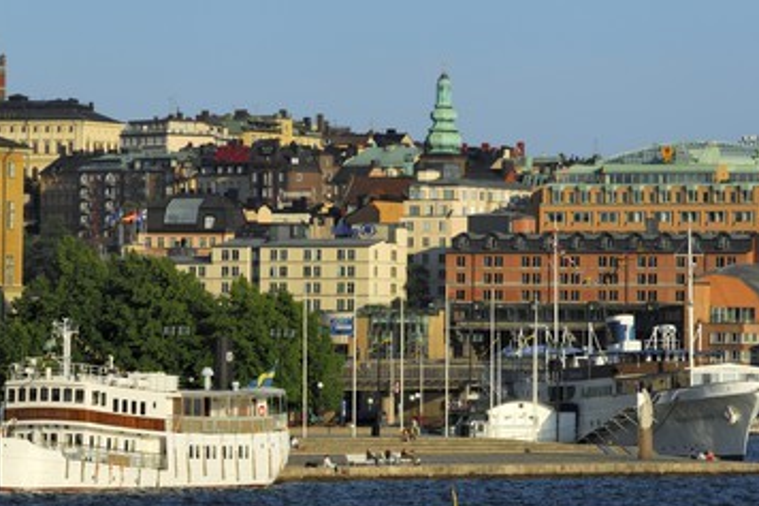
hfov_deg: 6.5
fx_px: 6722
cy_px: 263
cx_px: 391
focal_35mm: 319
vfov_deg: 4.3
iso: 100
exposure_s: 1/250
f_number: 11
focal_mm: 180
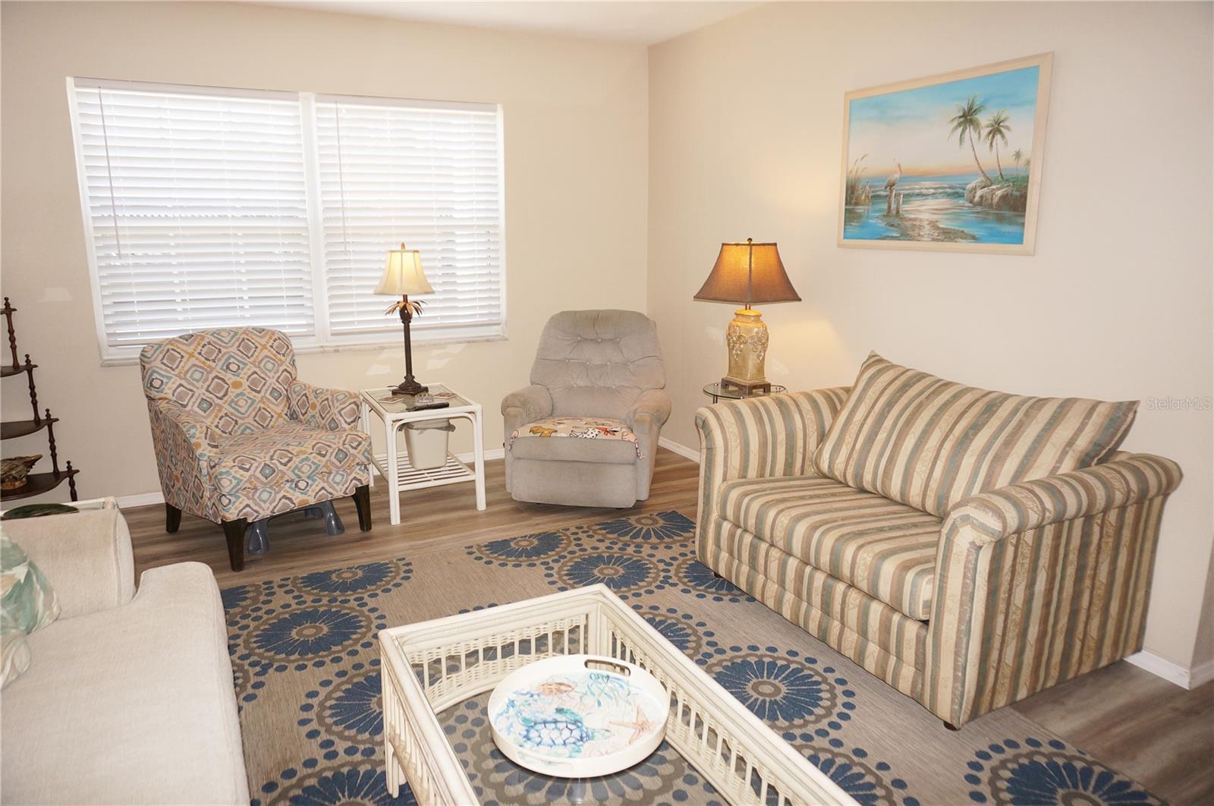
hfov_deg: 73.8
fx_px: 808
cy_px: 403
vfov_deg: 53.0
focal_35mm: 24
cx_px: 607
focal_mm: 16
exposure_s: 1/160
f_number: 4
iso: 320
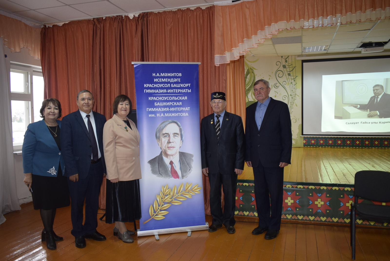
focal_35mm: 30
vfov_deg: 43.6
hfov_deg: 61.9
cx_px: 195
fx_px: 325
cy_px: 130
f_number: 4
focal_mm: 20
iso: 800
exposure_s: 1/60
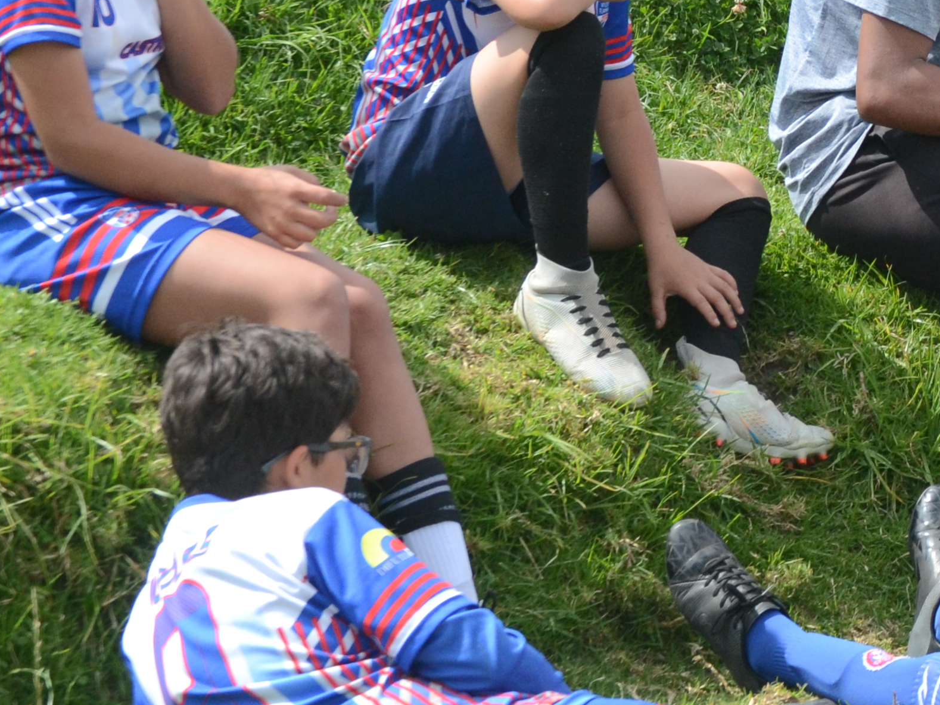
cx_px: 1225
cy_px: 52
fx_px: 7548
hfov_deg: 7.1
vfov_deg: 5.3
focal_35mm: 278
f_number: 7.1
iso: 560
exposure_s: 1/1600
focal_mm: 66
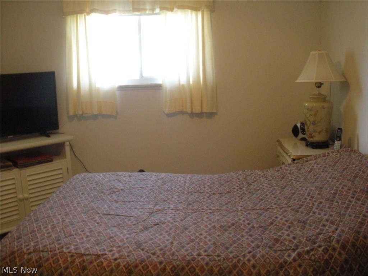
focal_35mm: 36
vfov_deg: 39.7
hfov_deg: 51.4
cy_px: 138
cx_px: 184
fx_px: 383
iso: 400
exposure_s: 1/43
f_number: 3.5
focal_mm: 6.3
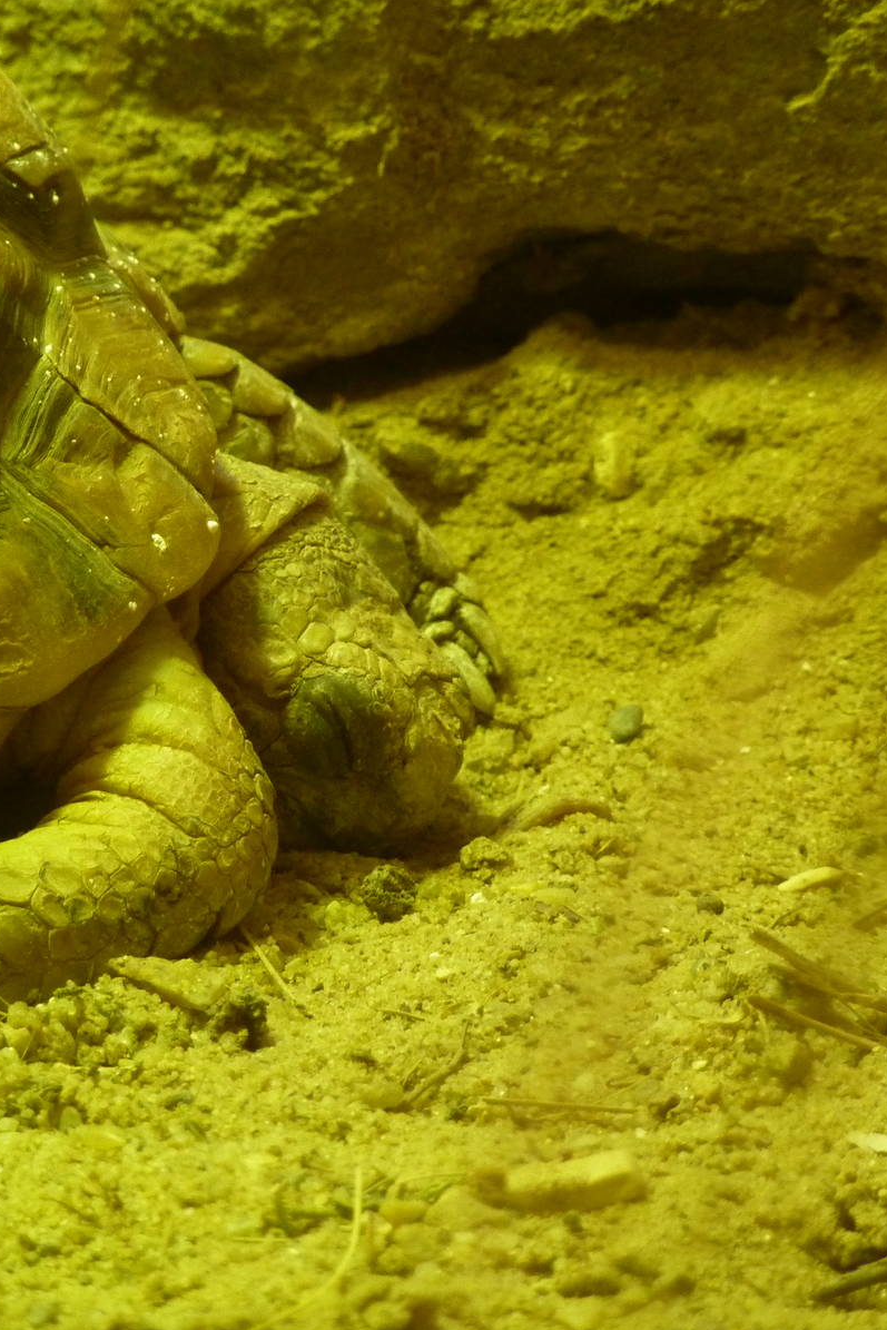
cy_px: 666
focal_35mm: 337
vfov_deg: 6.1
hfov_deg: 4.1
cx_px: 270
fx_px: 12450
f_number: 4.7
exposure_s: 1/40
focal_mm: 39.7
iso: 400
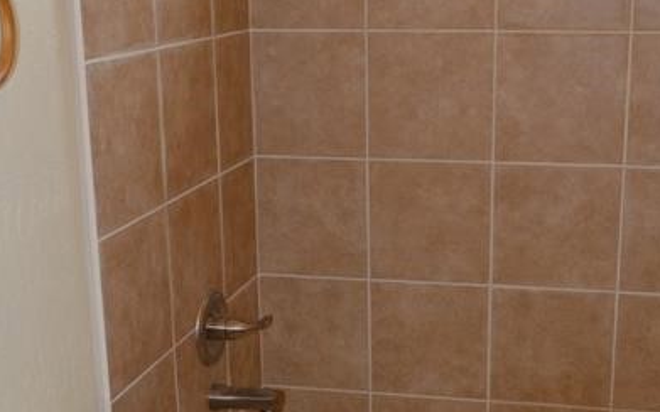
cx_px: 397
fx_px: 1079
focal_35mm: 60
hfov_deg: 33.9
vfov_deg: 21.5
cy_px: 280
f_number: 4
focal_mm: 20
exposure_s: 1/60
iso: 400
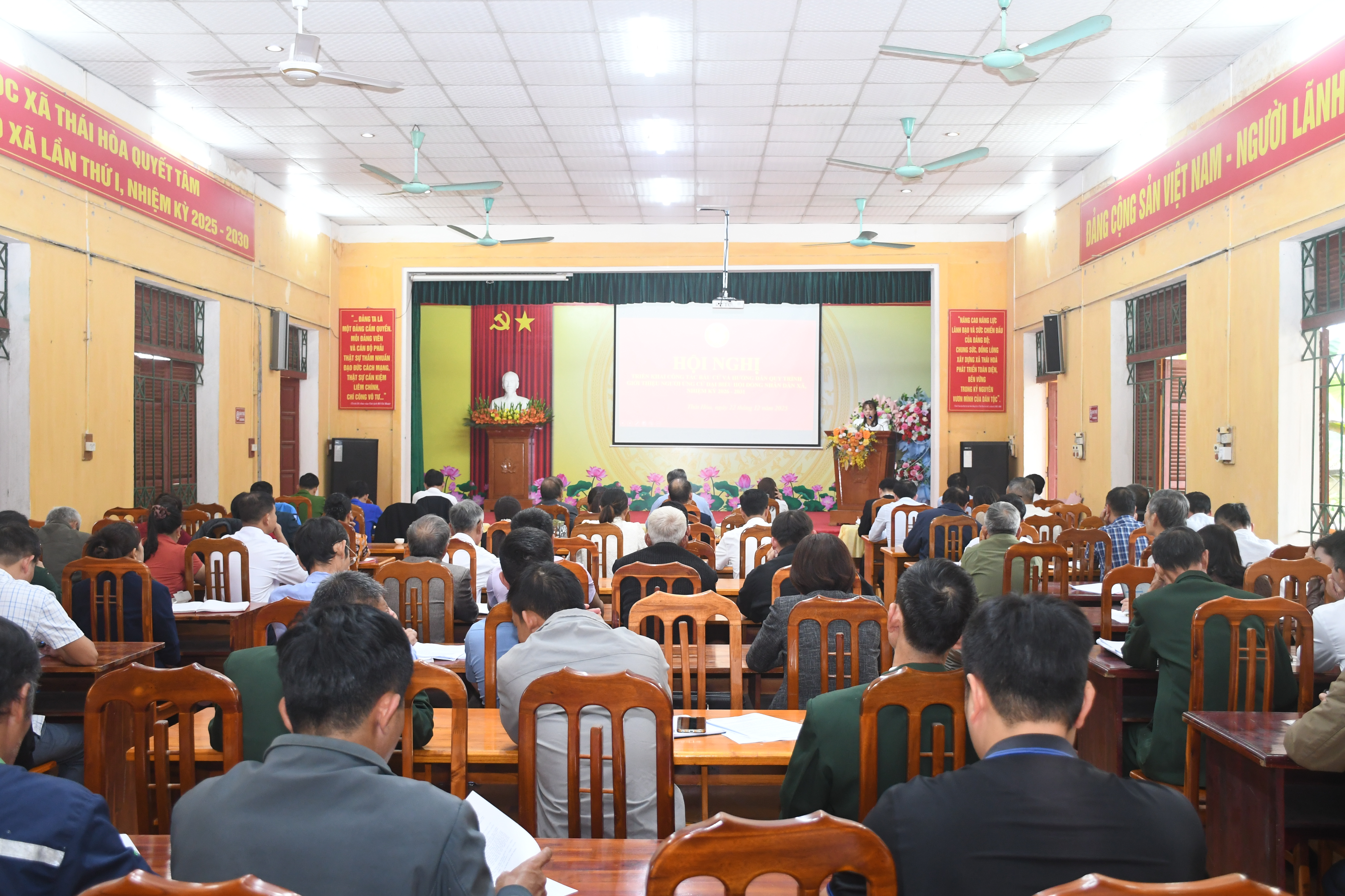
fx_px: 1270
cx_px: 672
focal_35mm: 34
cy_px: 448
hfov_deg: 55.8
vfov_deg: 38.9
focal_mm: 23
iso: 1250
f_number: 3.8
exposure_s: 1/80
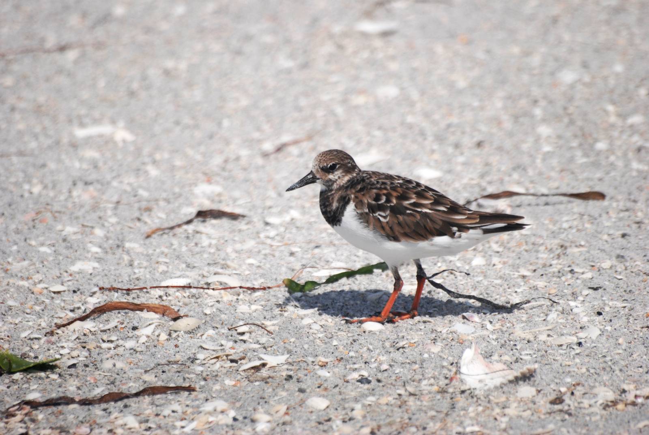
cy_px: 218
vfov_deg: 3.1
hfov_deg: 4.6
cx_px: 324
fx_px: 8122
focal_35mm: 450
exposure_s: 1/2500
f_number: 5.6
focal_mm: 300
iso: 400
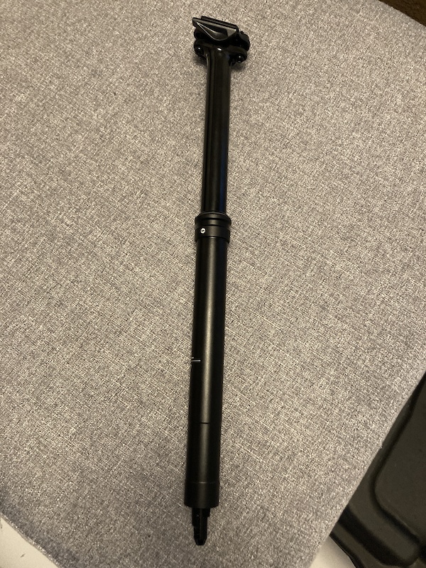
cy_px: 284
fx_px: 459
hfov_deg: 49.7
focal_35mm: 28
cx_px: 213
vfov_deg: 63.4
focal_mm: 3.99
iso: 400
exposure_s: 1/40
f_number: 1.8
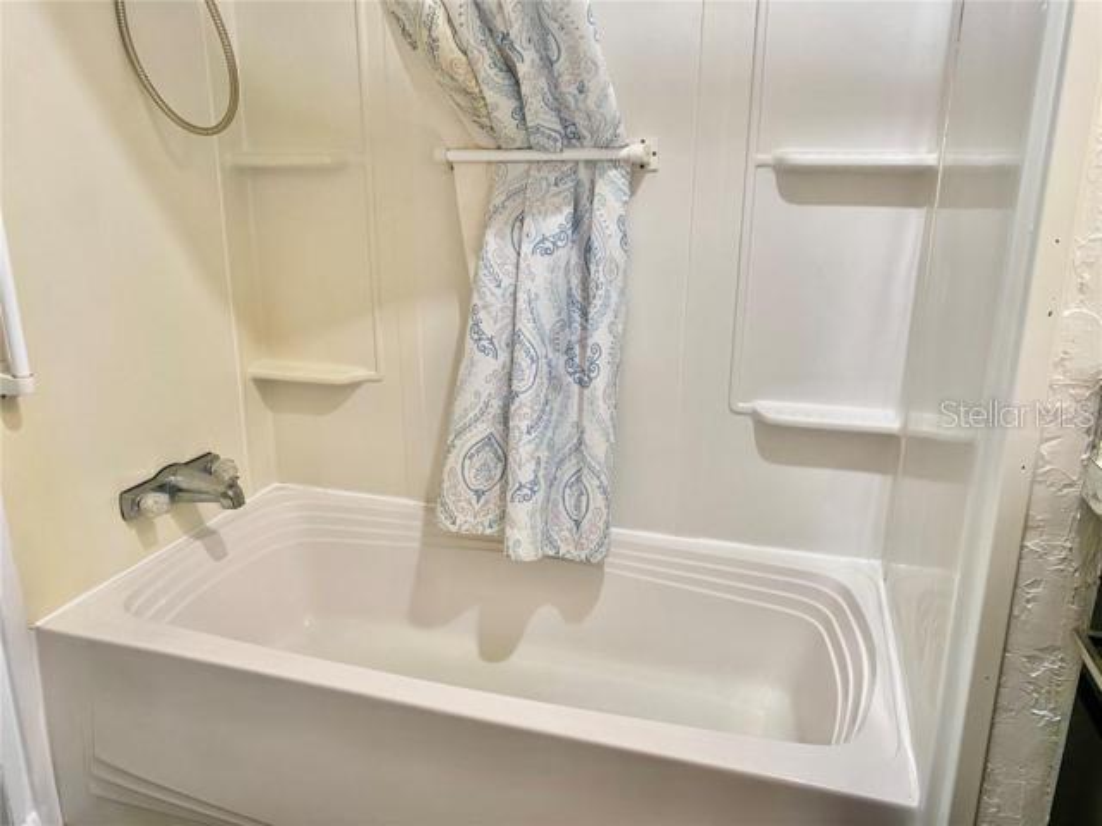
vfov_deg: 53.1
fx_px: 828
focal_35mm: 26
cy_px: 413
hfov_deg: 67.3
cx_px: 551
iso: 100
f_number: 1.8
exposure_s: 1/60
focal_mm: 4.25
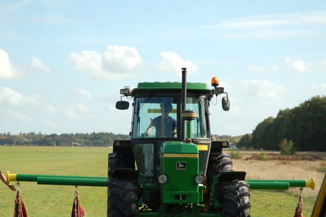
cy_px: 125
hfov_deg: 15.3
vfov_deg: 10.2
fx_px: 1213
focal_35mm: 134
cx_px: 181
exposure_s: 1/500
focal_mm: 70
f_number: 5.6
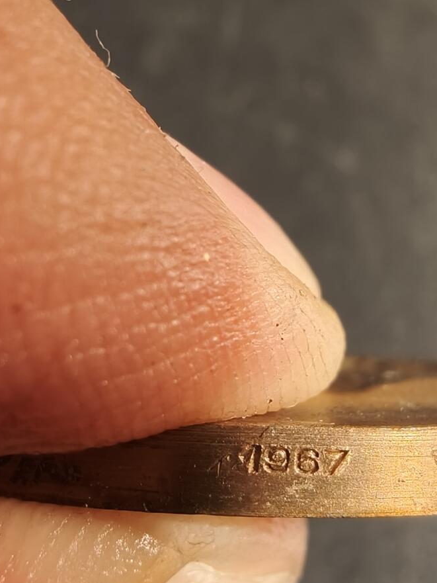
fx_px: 791
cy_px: 510
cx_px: 397
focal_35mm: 47
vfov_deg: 38.1
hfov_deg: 29.5
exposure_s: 1/63
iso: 160
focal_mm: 2.32
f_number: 2
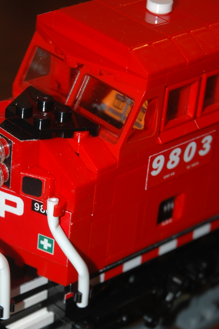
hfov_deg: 10.2
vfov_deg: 15.3
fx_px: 1223
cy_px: 227
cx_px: 65
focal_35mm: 134
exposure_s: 1/60
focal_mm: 55
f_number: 4.5
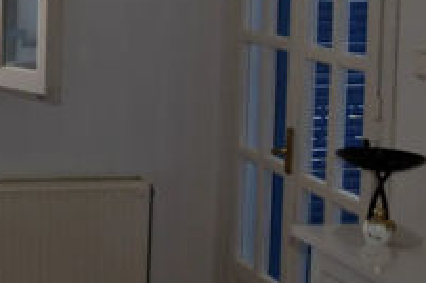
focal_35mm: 89
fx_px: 1049
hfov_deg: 20.7
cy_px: -8
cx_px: -148
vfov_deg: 15.1
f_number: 3.2
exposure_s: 1/250
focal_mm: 17
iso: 100
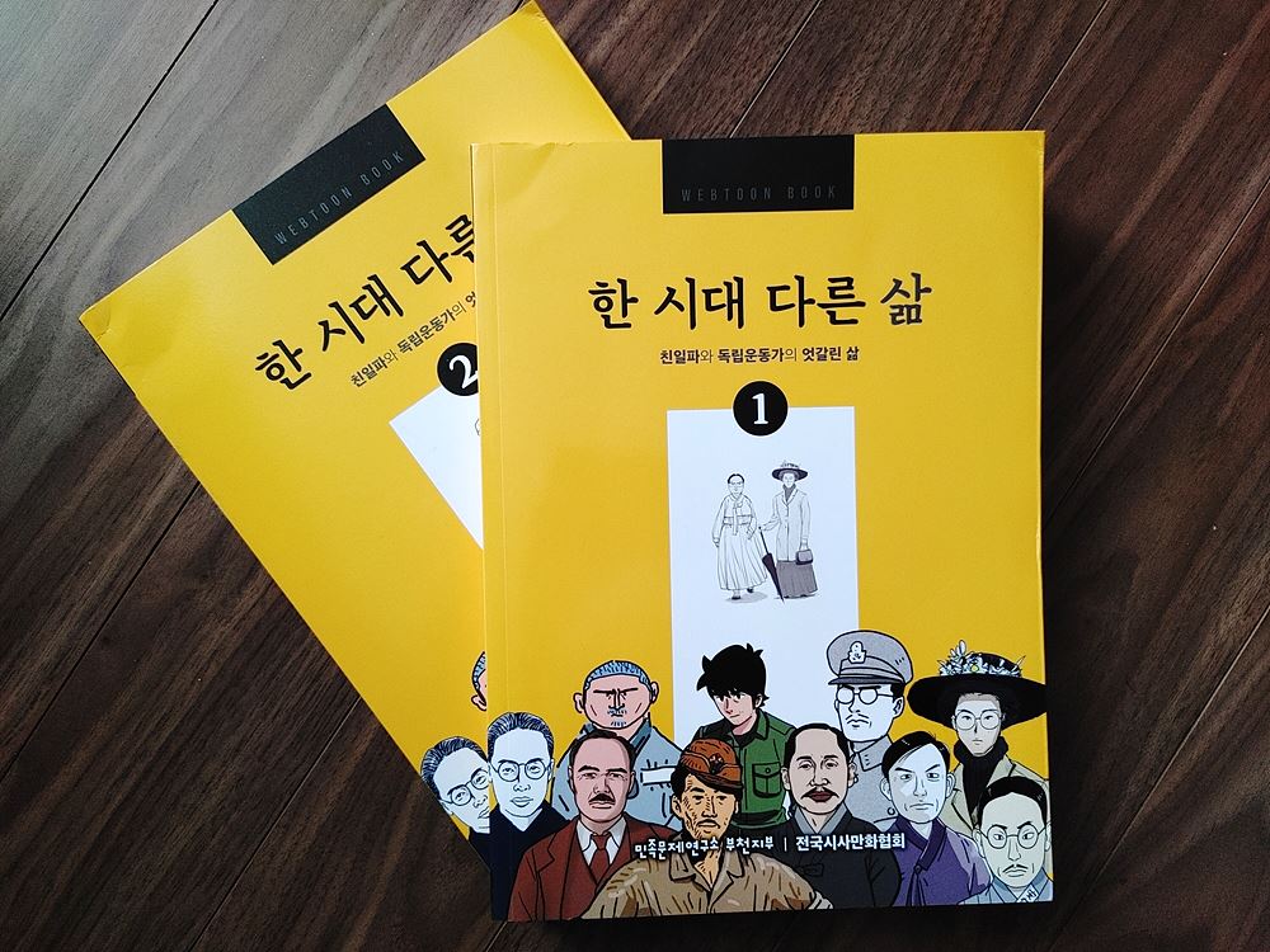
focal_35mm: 26
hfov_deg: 67.3
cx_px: 635
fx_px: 954
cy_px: 476
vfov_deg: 53.1
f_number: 1.8
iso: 700
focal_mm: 4.81
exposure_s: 1/40
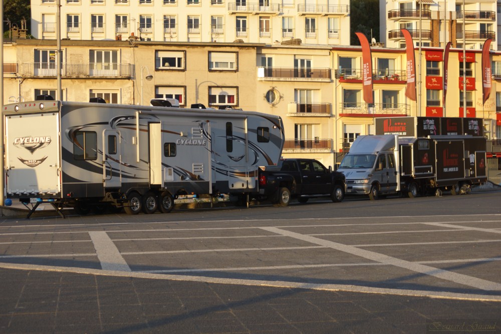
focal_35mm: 82
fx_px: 1148
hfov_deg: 24.6
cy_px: 167
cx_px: 250
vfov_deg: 16.6
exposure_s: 1/20
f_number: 5.6
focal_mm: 55
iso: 50
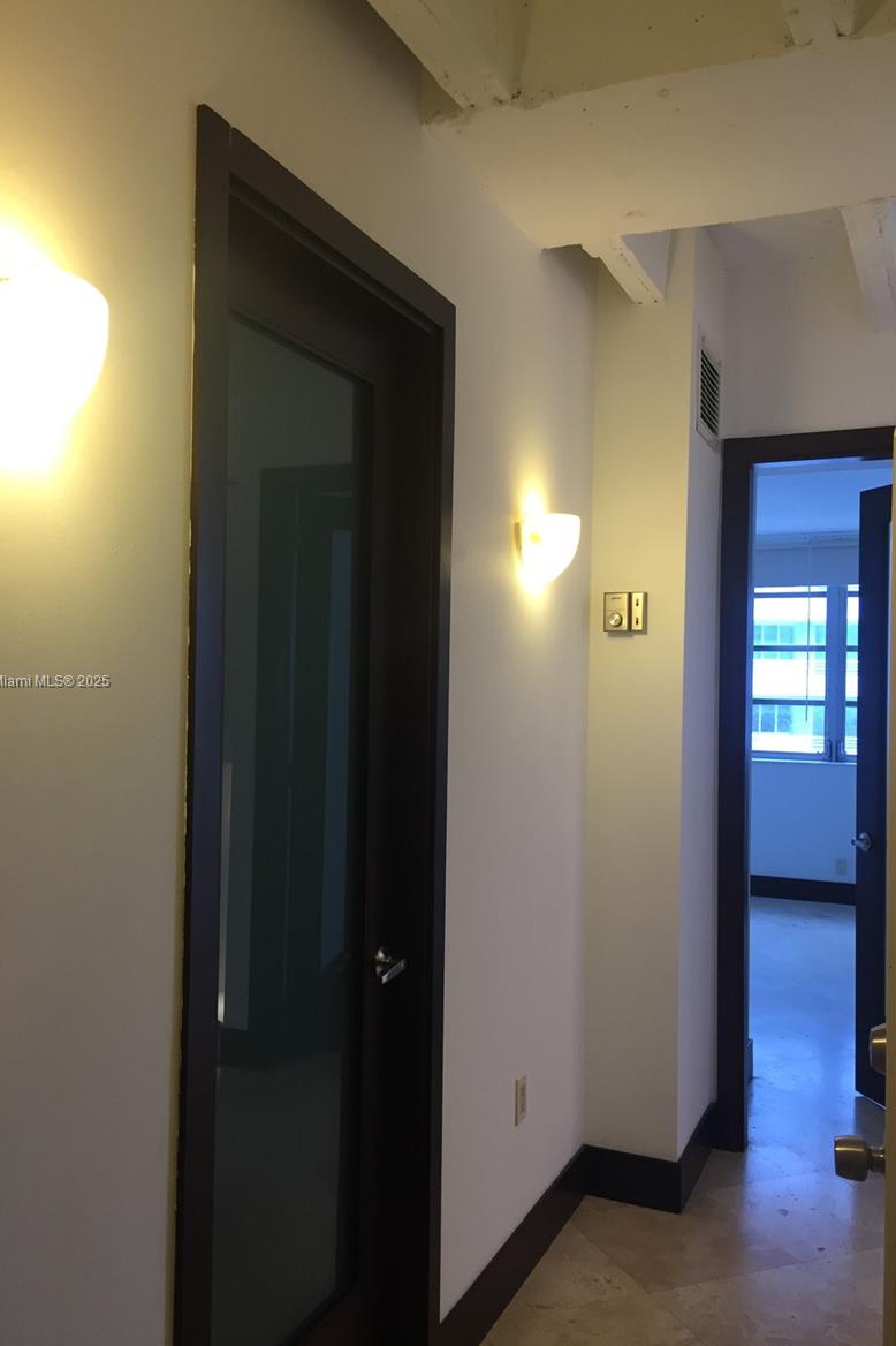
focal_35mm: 31
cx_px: 417
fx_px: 1158
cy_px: 682
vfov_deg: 60.3
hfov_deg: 42.3
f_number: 2.2
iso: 64
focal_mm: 4.15
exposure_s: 1/30
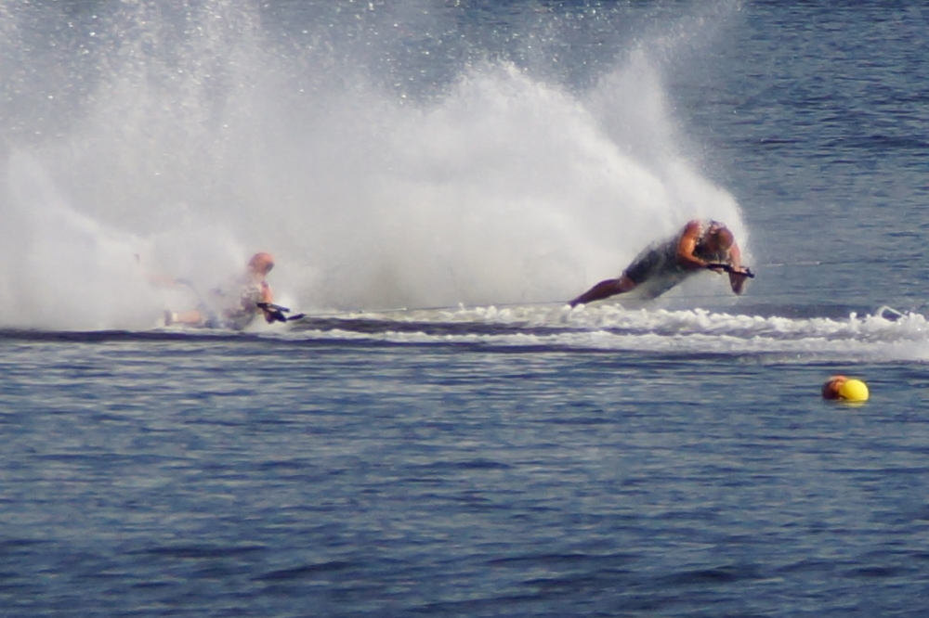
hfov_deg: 5.5
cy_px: 309
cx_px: 464
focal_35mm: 375
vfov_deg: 3.7
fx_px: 9673
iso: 200
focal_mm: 250
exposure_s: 1/400
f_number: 6.3
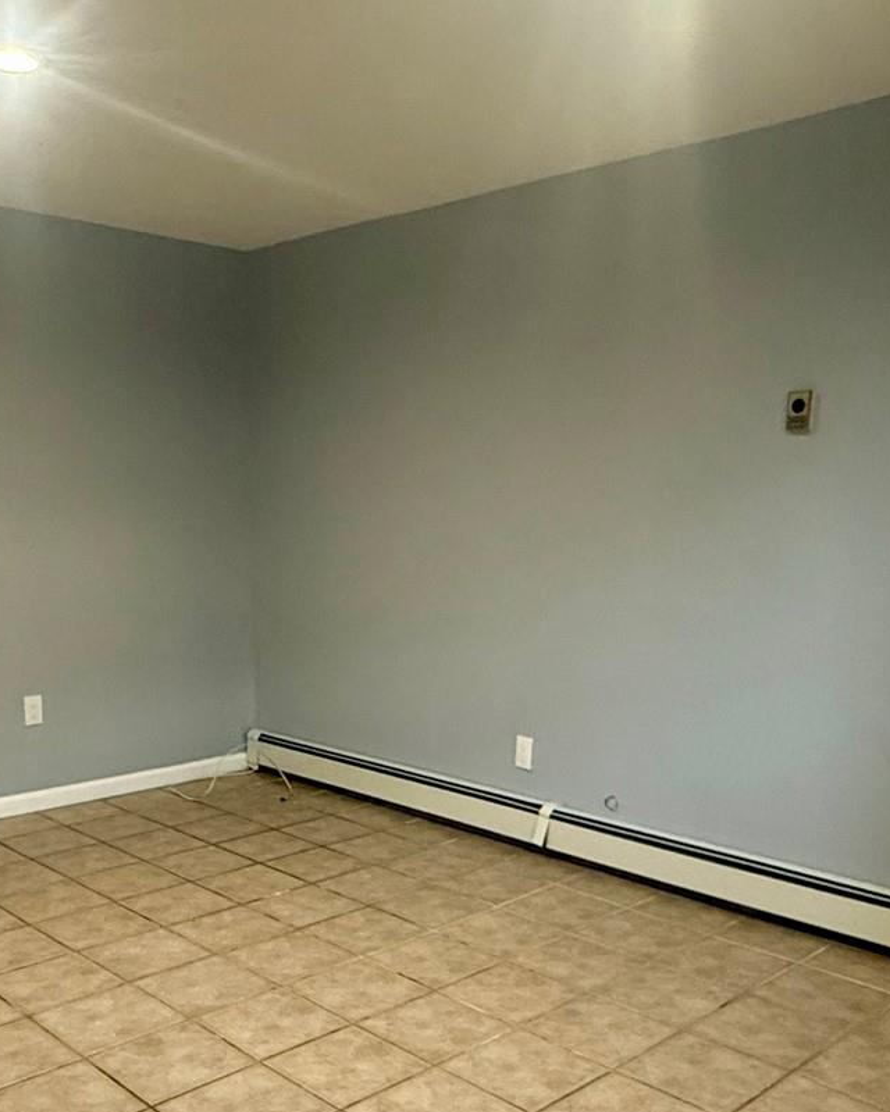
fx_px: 1152
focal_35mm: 35
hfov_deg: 42.2
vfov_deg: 50.7
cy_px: 733
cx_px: 405
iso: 320
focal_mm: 2.22
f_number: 2.2
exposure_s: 1/60
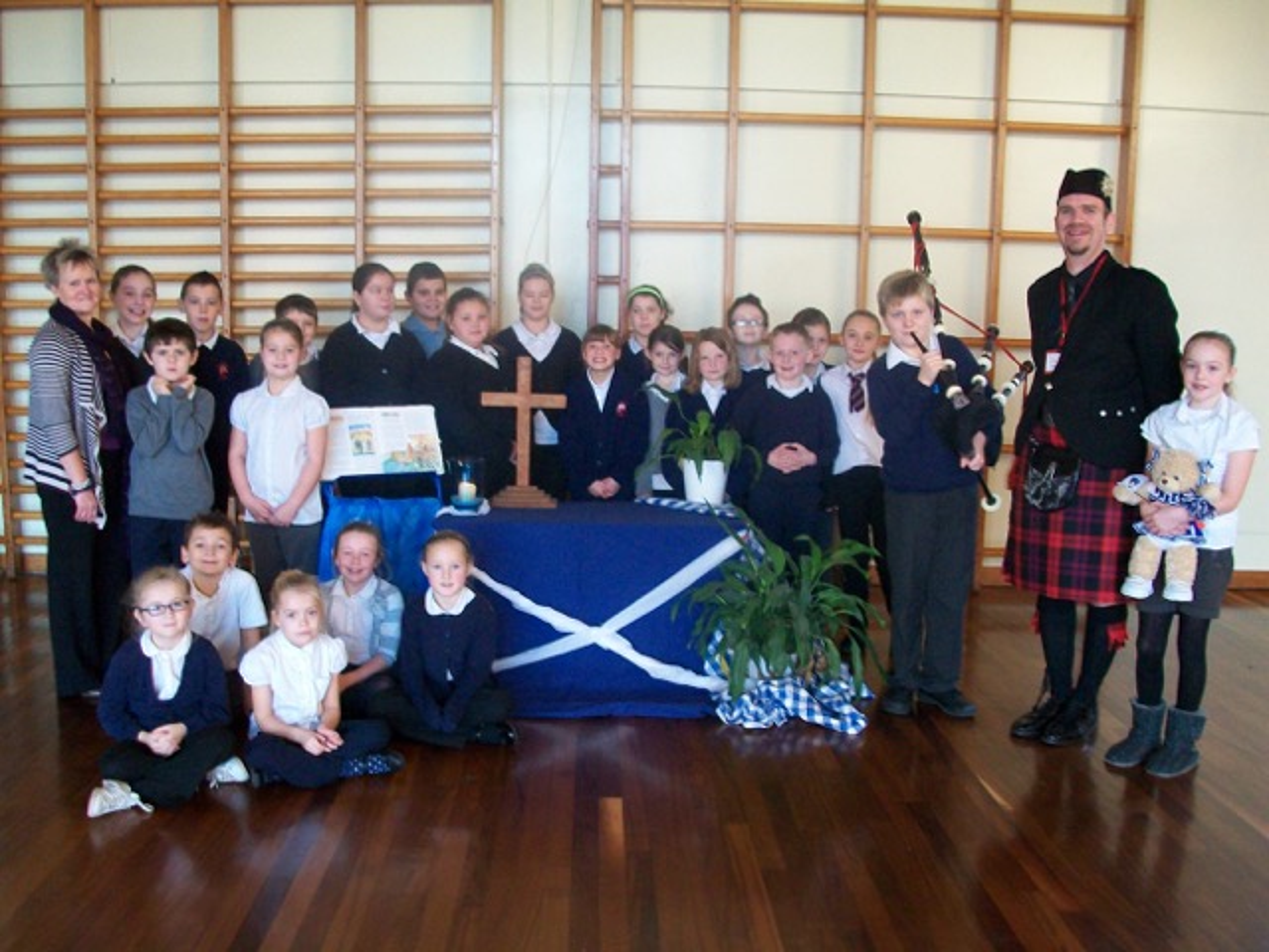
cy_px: 476
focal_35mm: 34
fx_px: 1246
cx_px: 634
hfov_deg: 54.0
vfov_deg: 41.8
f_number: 2.8
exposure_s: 1/13
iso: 160
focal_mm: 5.7
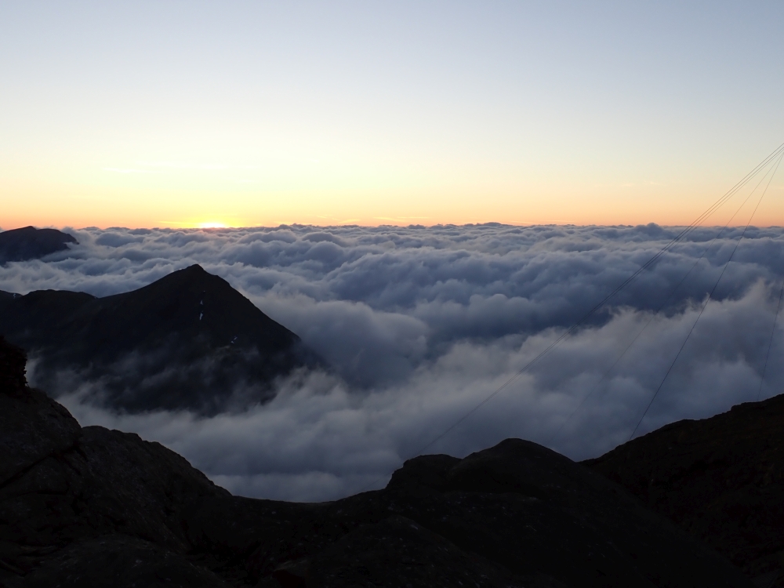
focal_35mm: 38
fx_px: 861
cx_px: 392
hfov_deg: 49.0
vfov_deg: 37.7
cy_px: 294
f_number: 3.5
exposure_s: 1/160
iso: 100
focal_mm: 6.83
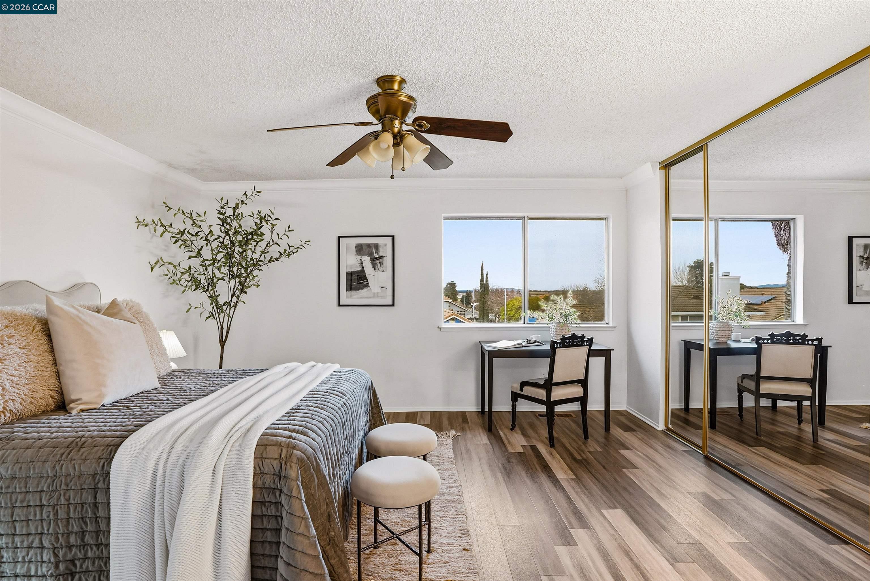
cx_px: 435
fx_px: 387
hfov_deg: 96.7
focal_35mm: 16
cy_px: 290
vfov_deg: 73.8
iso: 250
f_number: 8
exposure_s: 1/80
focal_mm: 16
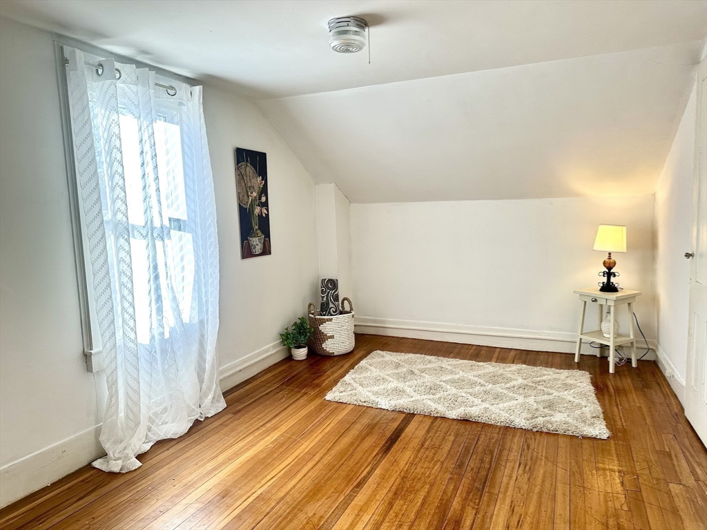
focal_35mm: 24
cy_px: 265
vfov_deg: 56.8
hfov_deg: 71.6
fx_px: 490
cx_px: 354
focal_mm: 6.86
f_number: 1.78
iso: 80
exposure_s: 1/570
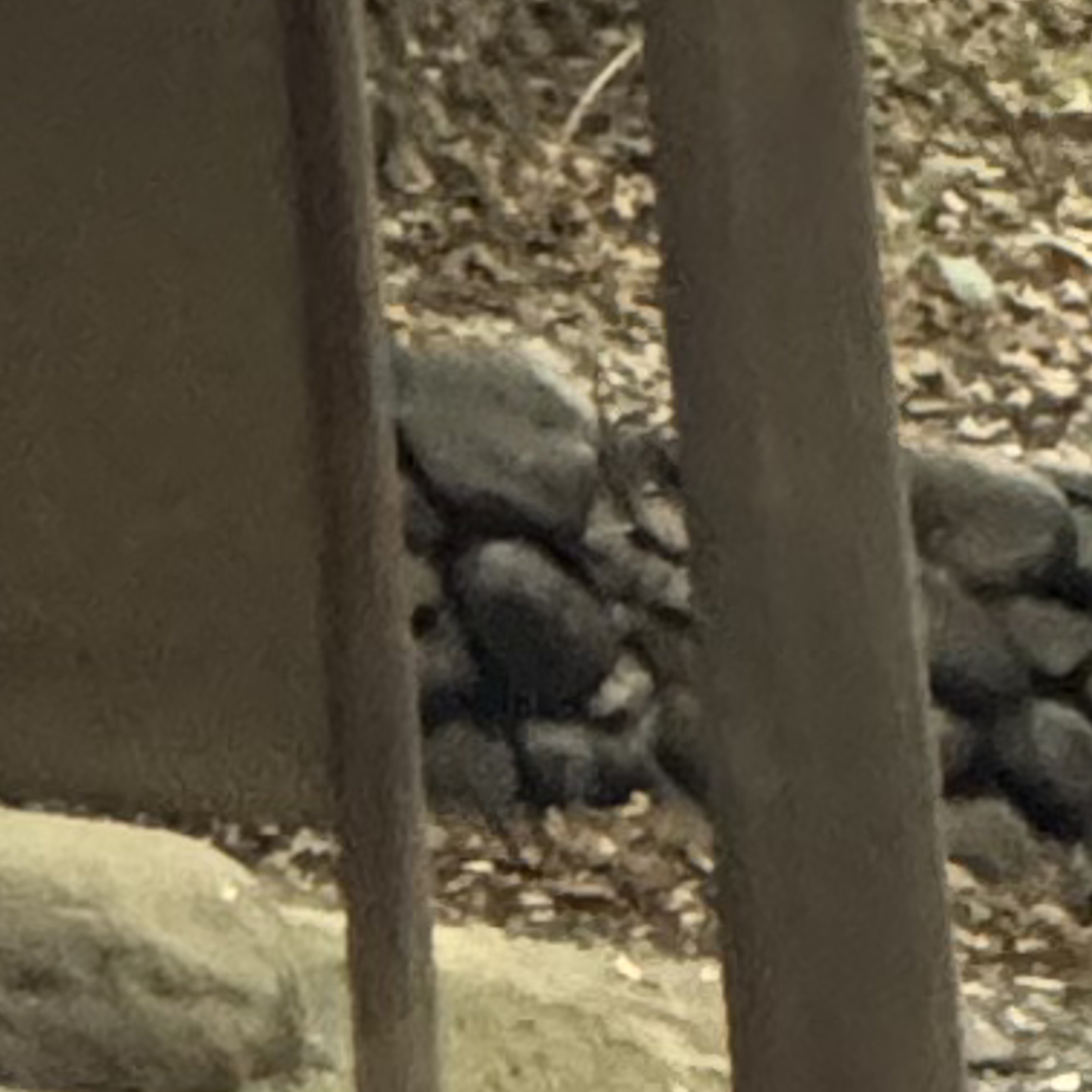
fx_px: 4711
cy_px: -922
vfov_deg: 12.1
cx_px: -2476
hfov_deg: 9.4
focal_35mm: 132
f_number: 2.2
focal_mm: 2.22
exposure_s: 1/60
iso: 1000
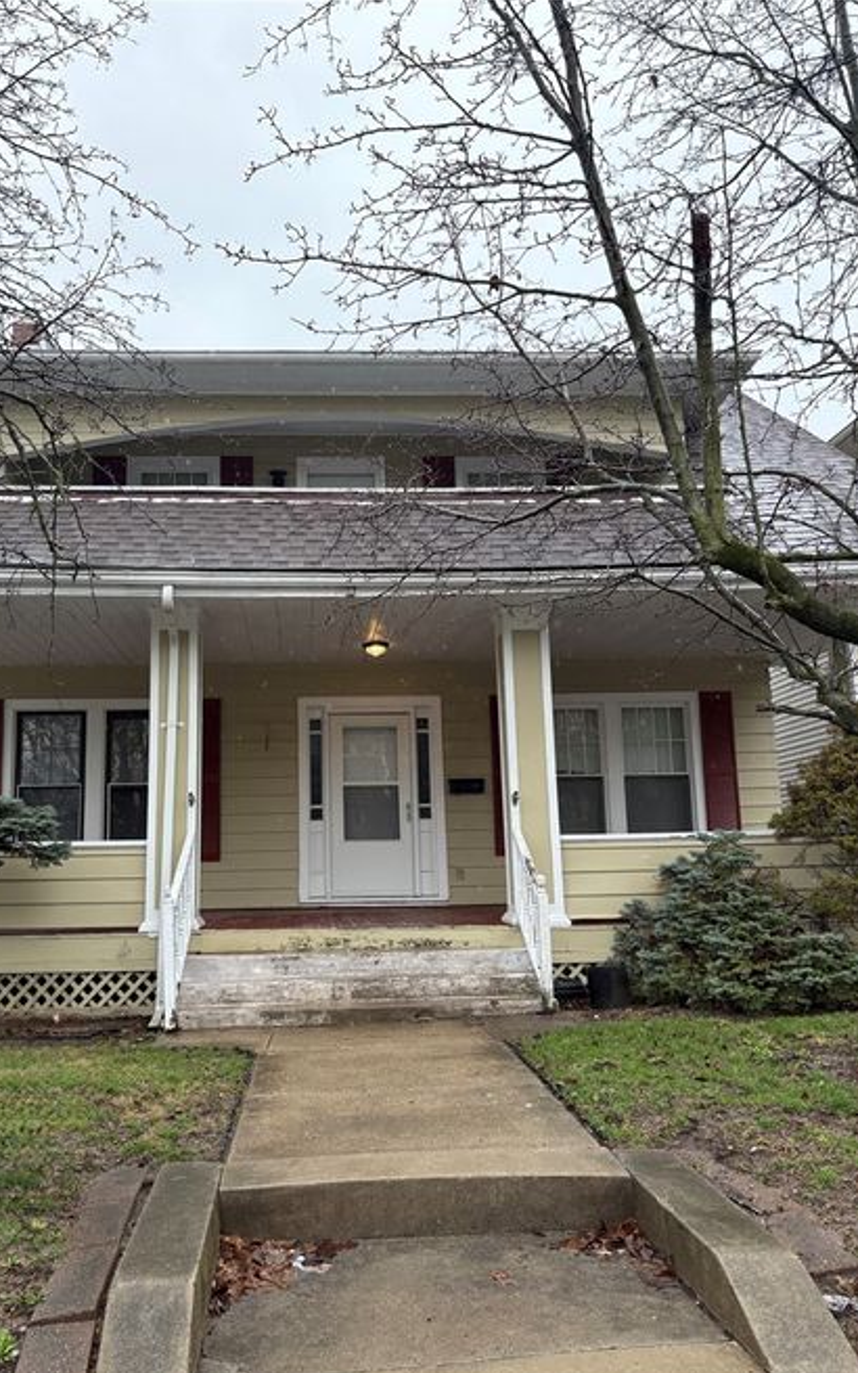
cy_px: 696
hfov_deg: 44.3
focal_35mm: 28
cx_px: 341
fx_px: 1048
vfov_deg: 66.5
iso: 50
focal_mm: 5.96
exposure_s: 1/331
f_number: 1.6
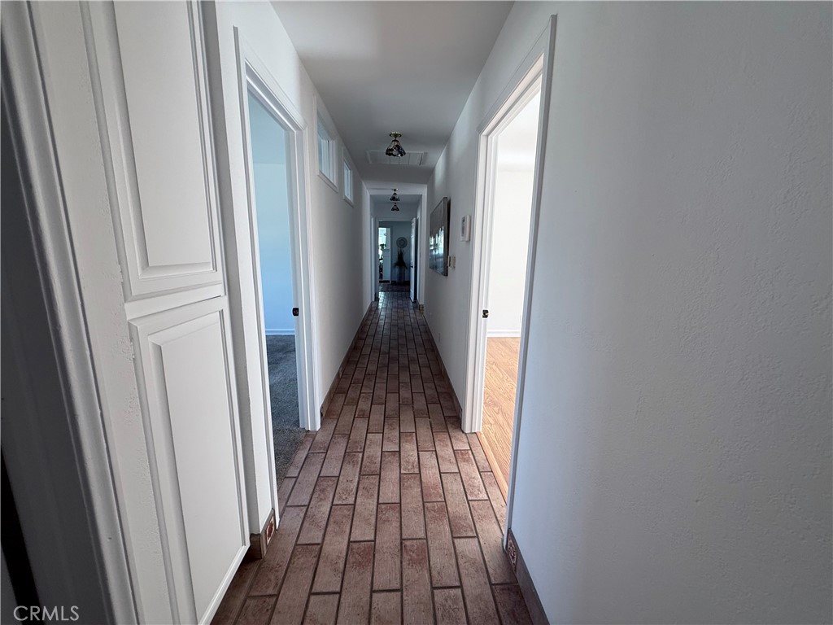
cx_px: 416
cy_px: 312
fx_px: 337
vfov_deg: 85.7
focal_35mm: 14
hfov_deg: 102.1
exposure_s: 1/99
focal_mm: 2.22
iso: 100
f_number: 2.2
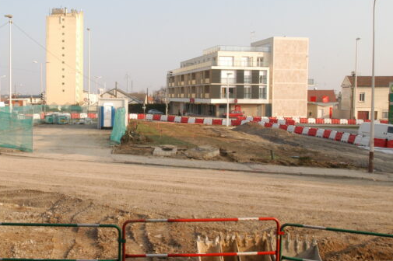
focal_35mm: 39
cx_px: 125
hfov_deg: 48.8
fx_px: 423
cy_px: 118
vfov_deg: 34.3
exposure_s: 1/125
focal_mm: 17
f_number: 14
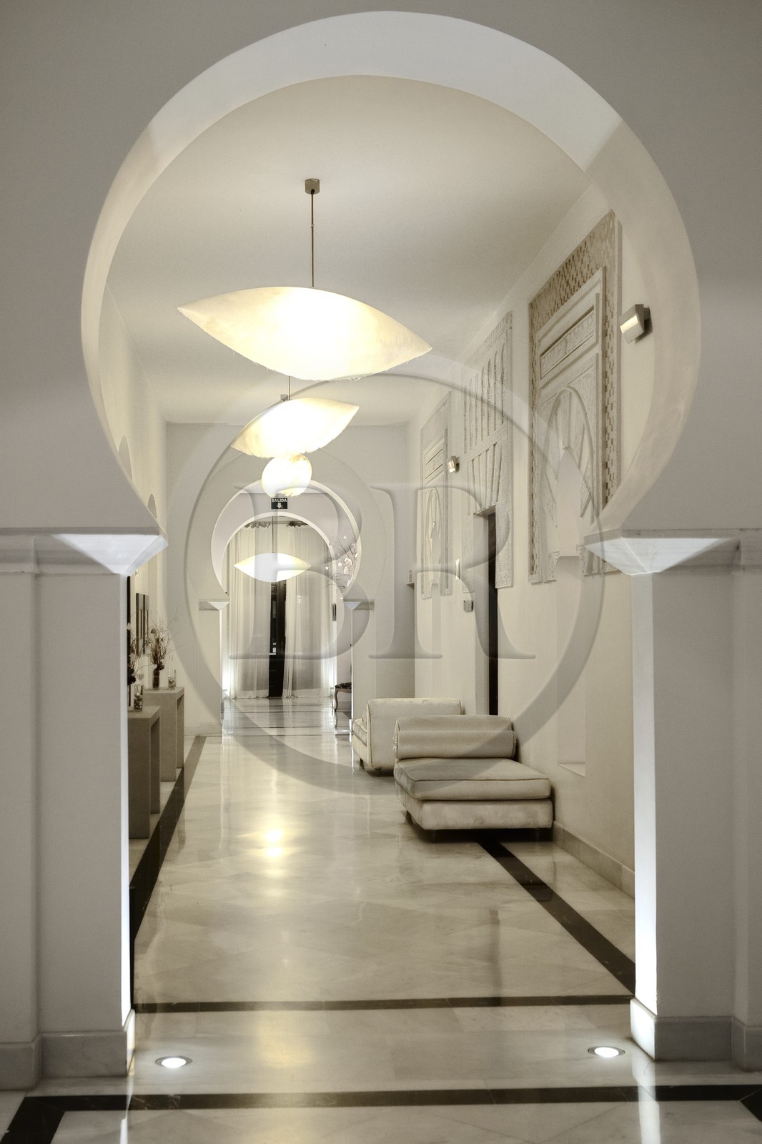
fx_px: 1334
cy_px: 572
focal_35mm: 42
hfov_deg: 31.9
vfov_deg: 46.4
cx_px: 381
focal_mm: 42
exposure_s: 1/10
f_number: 7.1
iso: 1600
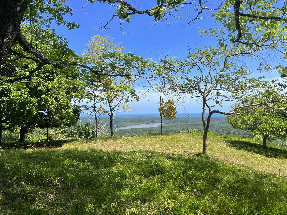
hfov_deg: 67.3
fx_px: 216
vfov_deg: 53.1
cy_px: 108
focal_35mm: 26
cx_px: 144
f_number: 1.5
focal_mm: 5.7
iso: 50
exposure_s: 1/3257
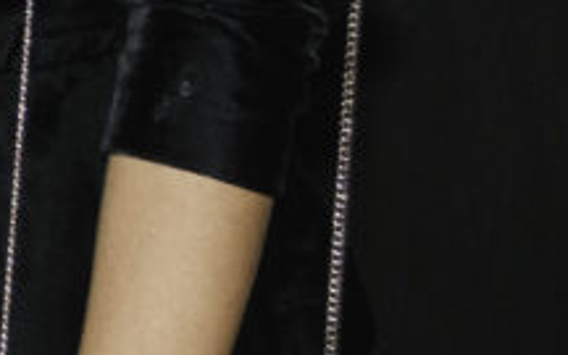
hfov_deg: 7.8
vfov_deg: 6.1
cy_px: -535
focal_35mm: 204
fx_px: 3158
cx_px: -1507
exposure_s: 1/180
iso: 1600
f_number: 5.6
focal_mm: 18
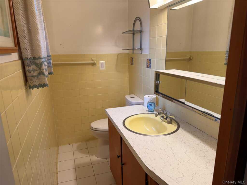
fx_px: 171
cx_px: 124
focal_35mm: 24
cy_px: 92
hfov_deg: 71.6
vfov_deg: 56.8
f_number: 1.78
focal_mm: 6.76
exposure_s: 1/121
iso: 125
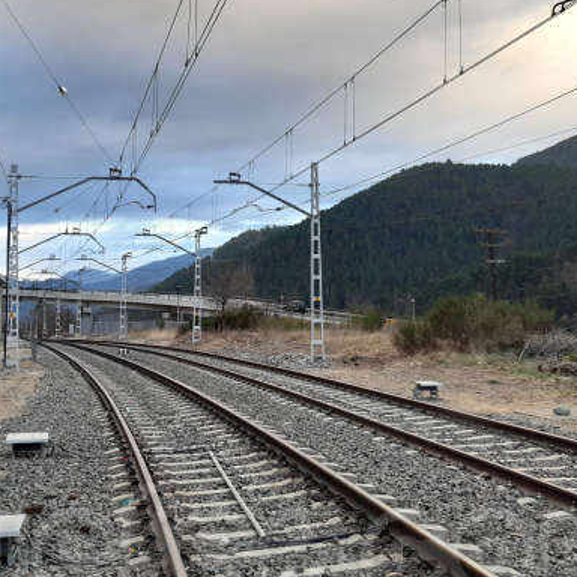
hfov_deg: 36.8
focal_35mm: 46
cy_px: 231
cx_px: 272
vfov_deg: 36.7
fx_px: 867
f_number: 1.7
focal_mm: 3.92
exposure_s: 1/167
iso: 40
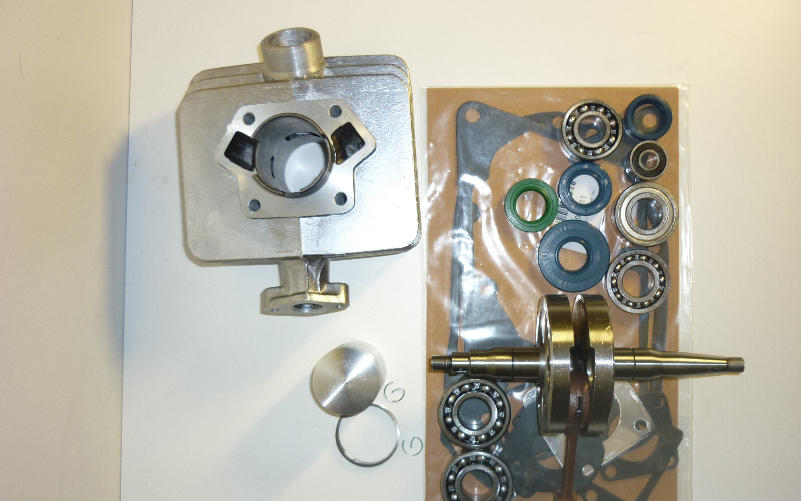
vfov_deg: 35.3
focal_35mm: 36
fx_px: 786
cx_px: 409
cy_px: 277
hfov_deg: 54.0
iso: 100
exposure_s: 1/30
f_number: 2.8
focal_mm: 5.5
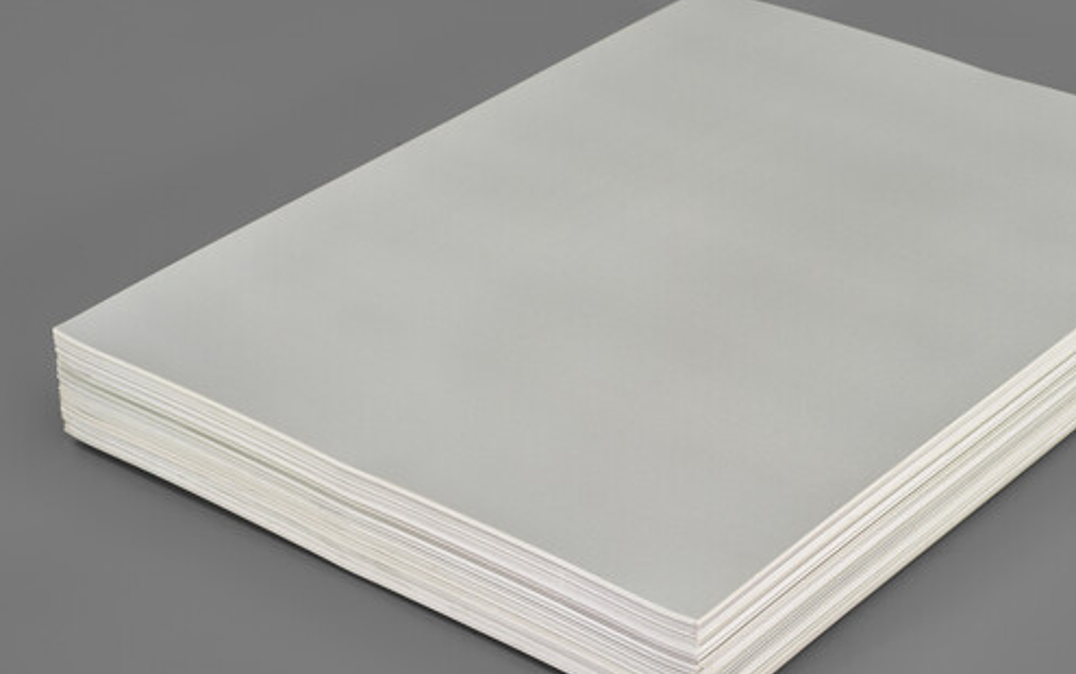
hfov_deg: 22.5
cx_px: 664
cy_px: 389
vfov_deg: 14.2
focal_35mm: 92
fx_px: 2699
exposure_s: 1/125
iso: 64
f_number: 11
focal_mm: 80
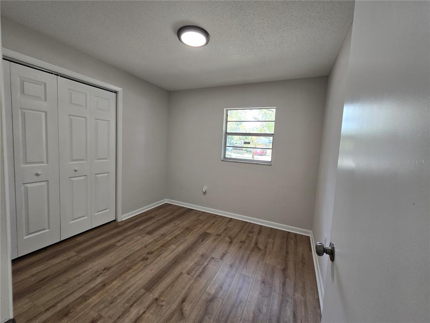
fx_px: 161
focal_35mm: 13
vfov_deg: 89.9
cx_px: 215
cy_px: 162
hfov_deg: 106.2
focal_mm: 2.2
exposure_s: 1/60
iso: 80
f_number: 2.2
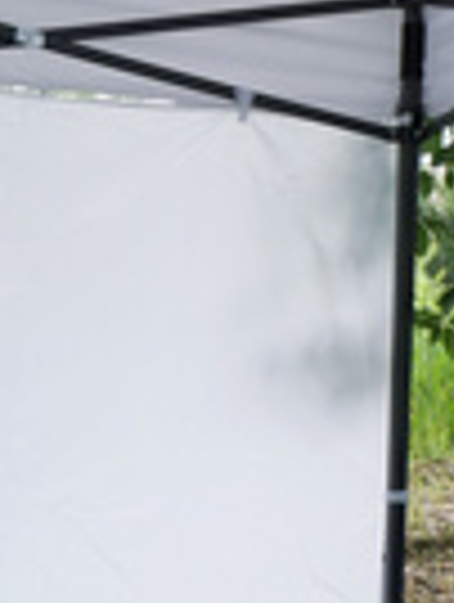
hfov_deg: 8.3
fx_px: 3120
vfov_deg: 10.6
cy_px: 940
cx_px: 328
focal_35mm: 179
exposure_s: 1/160
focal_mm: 20
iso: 400
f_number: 6.3
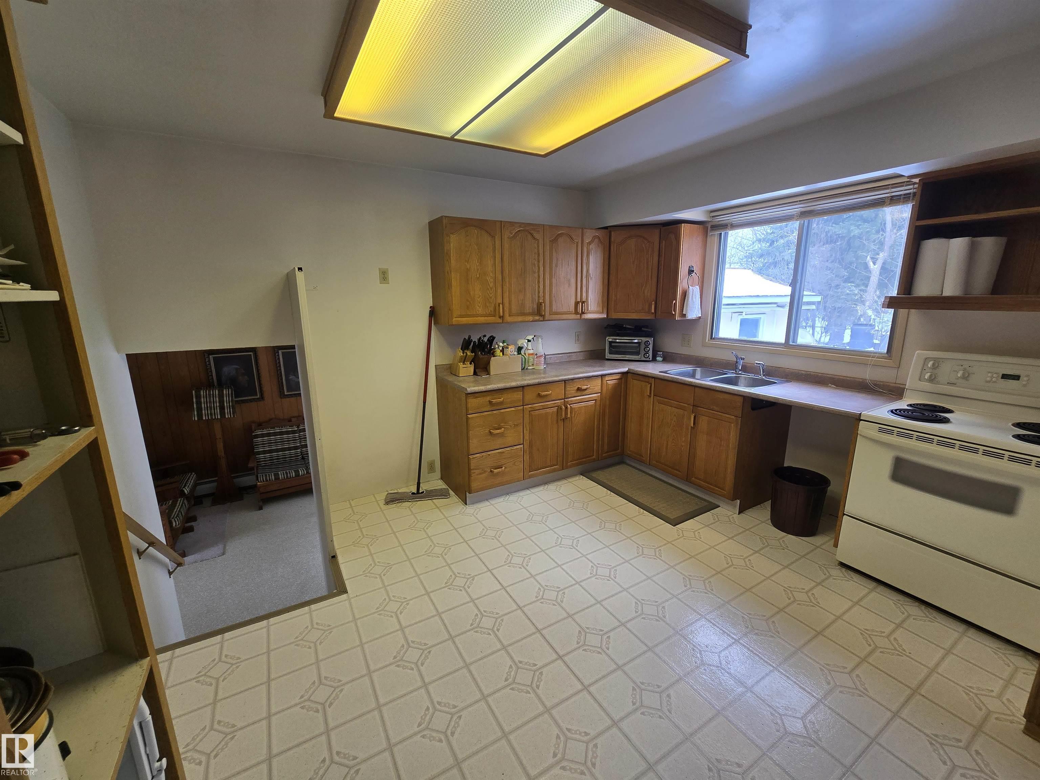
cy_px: 390
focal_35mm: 13
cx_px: 520
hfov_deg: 106.2
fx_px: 391
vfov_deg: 89.9
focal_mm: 2.2
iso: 64
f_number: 2.2
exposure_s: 1/120
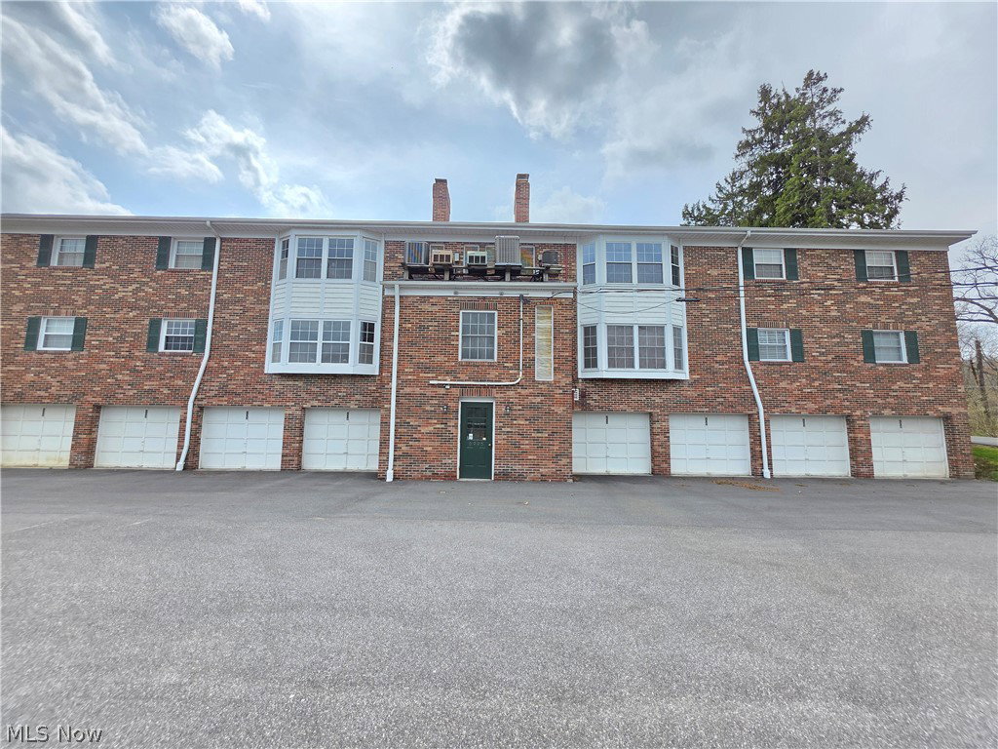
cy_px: 374
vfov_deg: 89.9
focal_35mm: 13
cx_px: 499
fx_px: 375
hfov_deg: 106.2
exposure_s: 1/1332
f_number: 1.9
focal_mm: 2.2
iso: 40
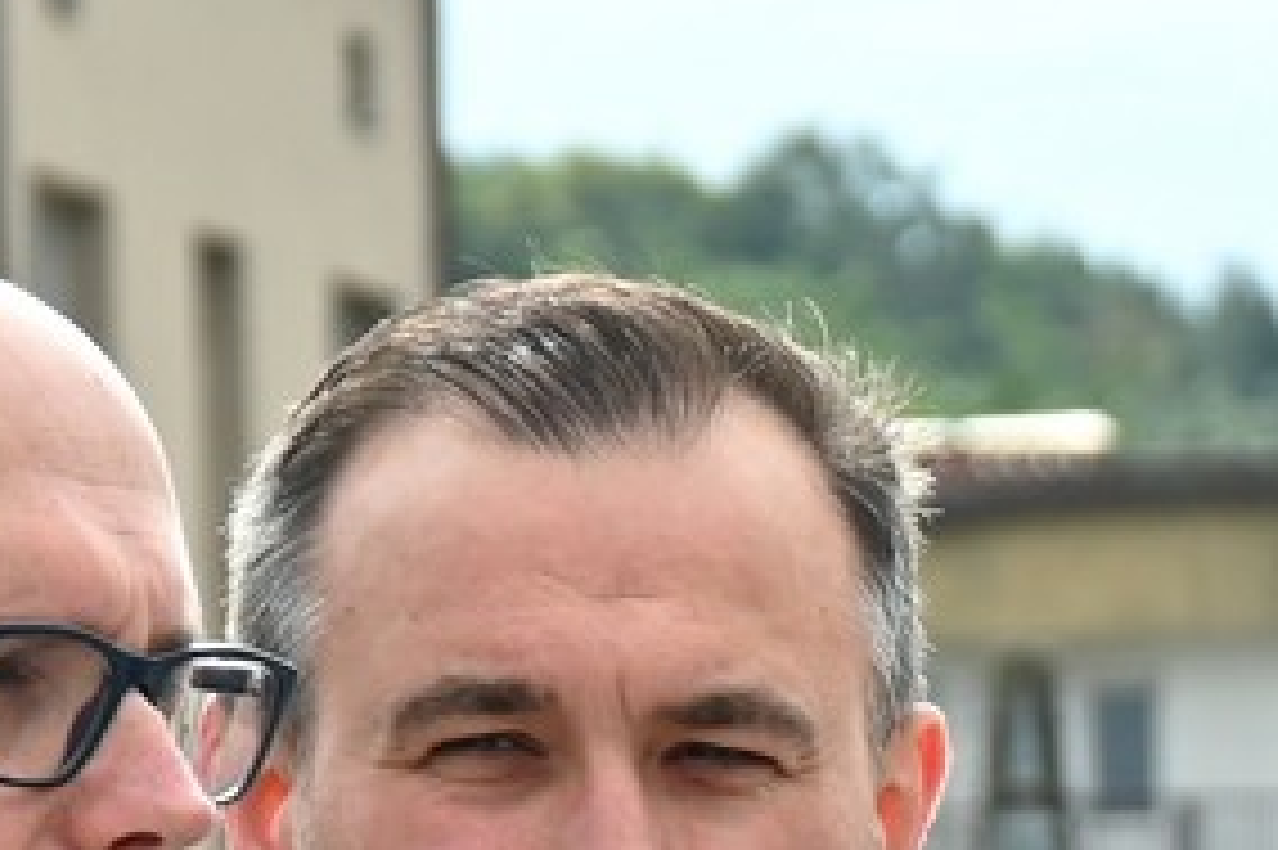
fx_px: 26218
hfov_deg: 2.8
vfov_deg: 1.9
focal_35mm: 739
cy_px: 2165
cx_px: 1629
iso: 110
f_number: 5.6
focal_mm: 70
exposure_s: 1/250
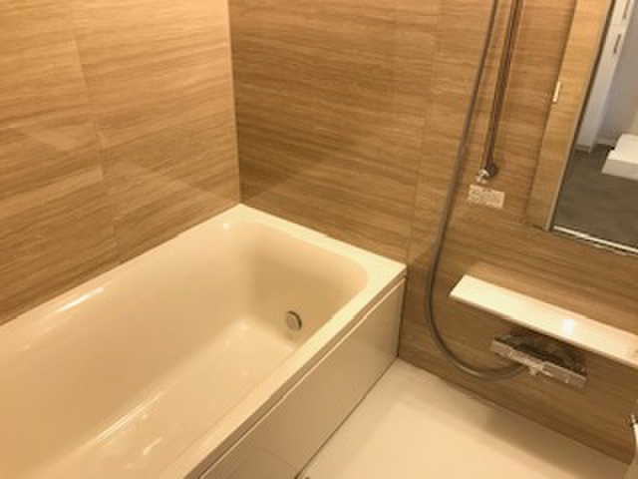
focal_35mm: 28
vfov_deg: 49.7
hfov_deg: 63.4
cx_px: 319
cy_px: 240
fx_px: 516
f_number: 1.8
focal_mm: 3.99
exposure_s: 1/17
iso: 40
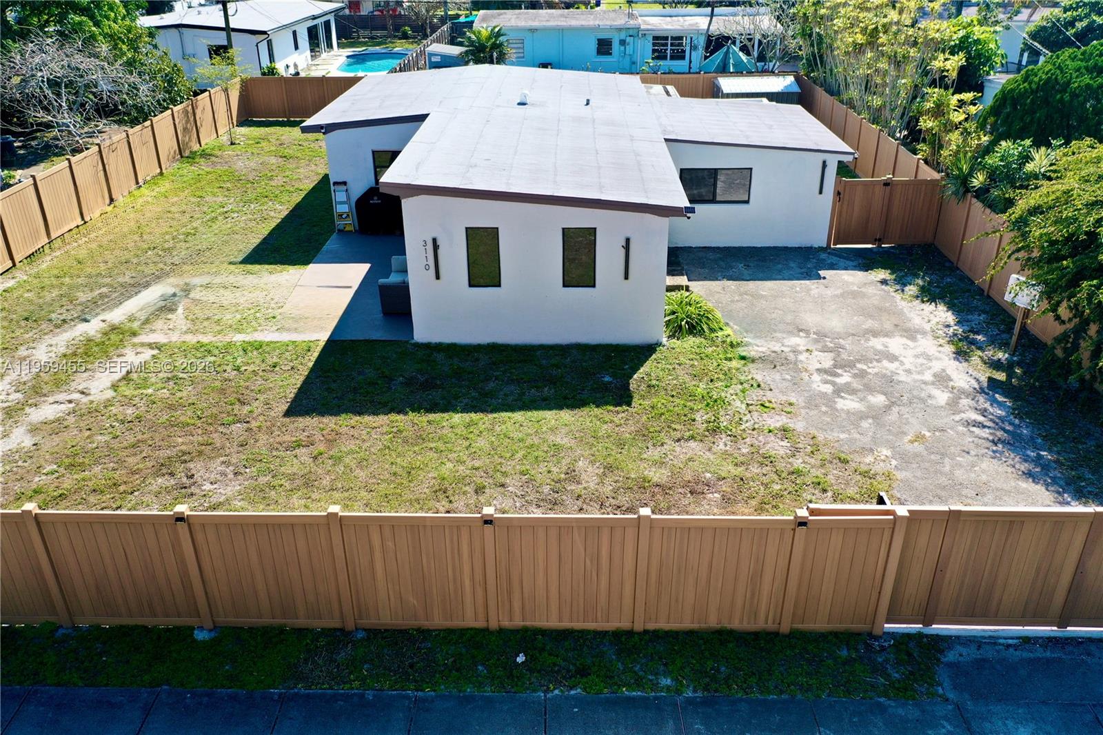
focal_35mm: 28
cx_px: 552
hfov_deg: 65.5
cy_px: 368
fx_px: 858
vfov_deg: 46.4
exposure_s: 1/800
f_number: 3.2
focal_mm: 10.26
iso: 100
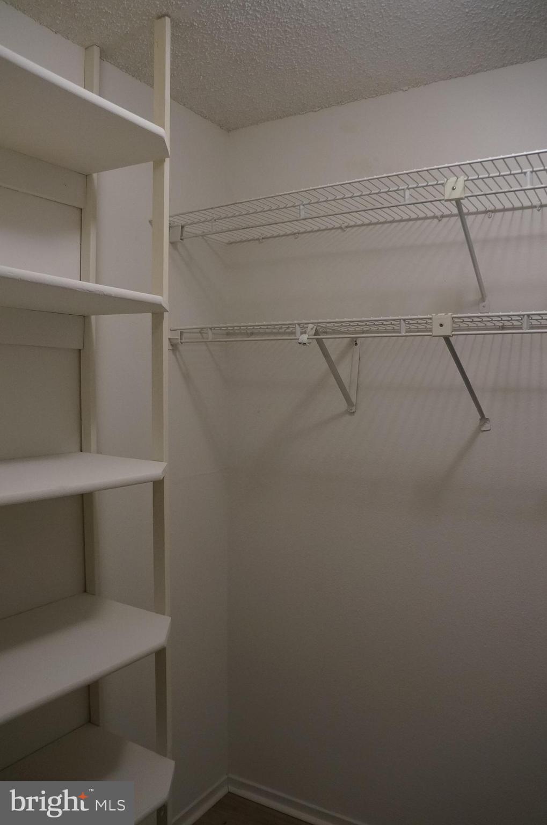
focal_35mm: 27
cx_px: 274
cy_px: 412
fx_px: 617
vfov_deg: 67.5
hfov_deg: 47.8
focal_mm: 18
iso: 800
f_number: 4
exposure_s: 1/60
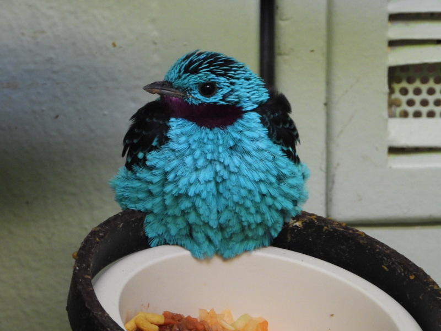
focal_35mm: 533
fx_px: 6790
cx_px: 220
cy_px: 166
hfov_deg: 3.7
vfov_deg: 2.8
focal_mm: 95.8
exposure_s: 1/30
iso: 800
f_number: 5
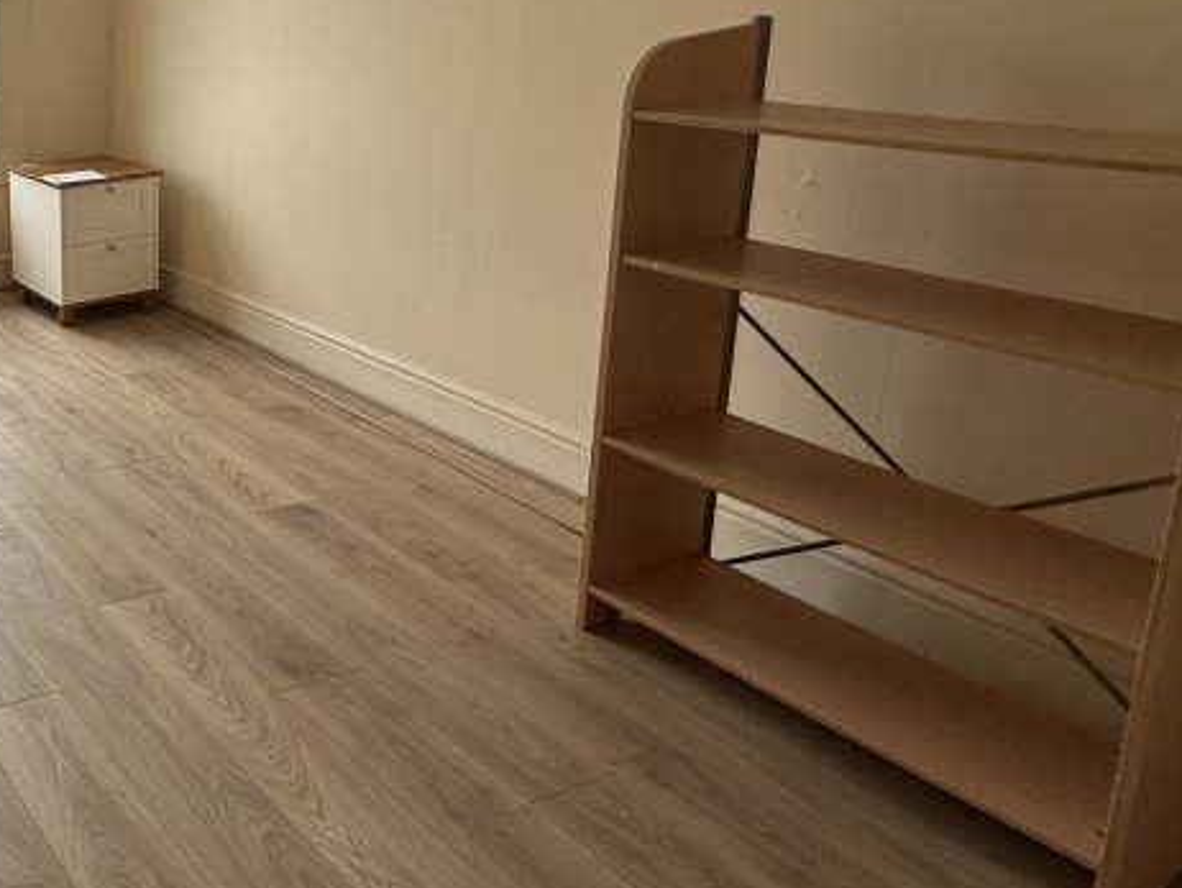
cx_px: -120
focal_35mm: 31
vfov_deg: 43.2
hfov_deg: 44.4
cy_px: 169
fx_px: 1059
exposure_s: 1/129
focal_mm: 2.22
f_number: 2.2
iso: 64
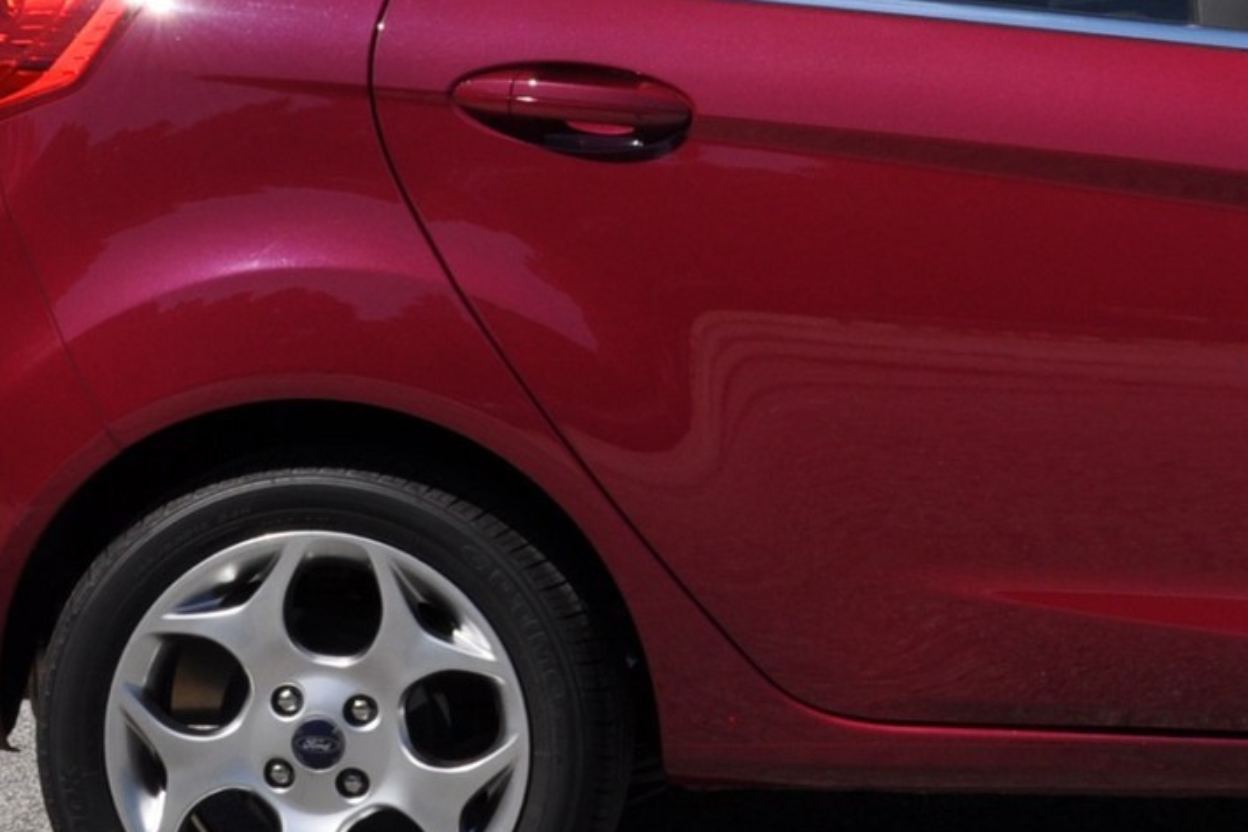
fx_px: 5295
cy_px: 305
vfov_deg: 9.0
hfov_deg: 13.0
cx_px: 1576
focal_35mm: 153
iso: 200
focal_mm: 29
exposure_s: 1/400
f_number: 10
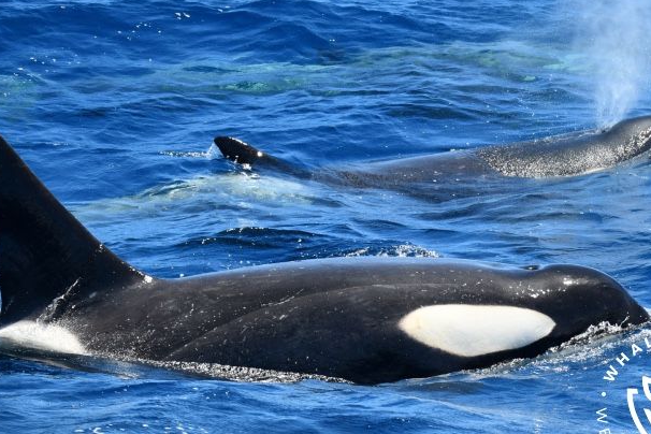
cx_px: 329
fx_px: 5370
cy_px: 205
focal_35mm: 297
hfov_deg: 6.9
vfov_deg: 4.6
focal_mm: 150
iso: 400
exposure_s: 1/1600
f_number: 6.3
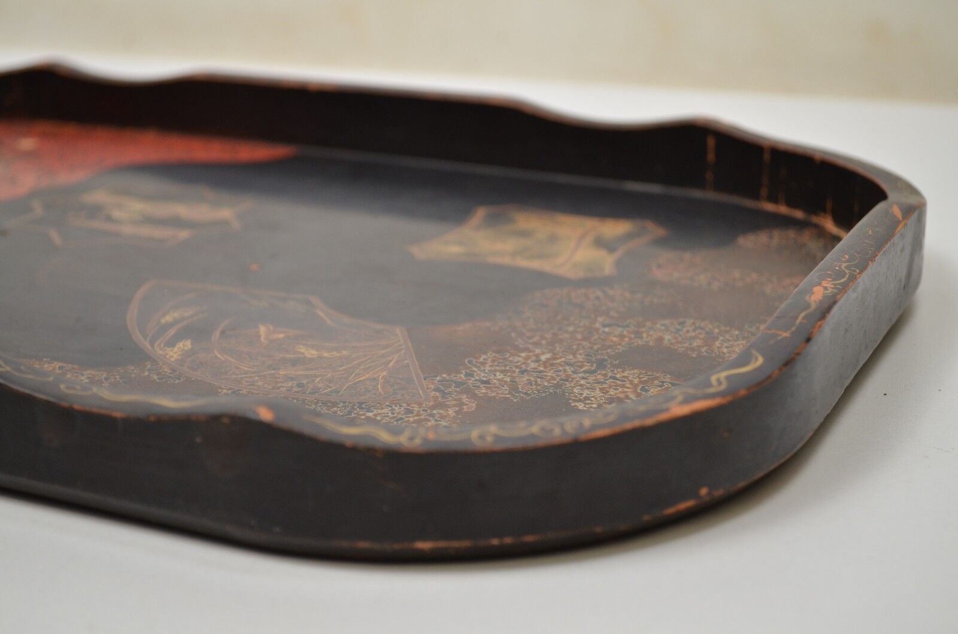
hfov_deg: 30.6
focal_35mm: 66
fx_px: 1753
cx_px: 479
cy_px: 317
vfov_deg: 20.5
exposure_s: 1/60
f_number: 5.3
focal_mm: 44
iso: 500
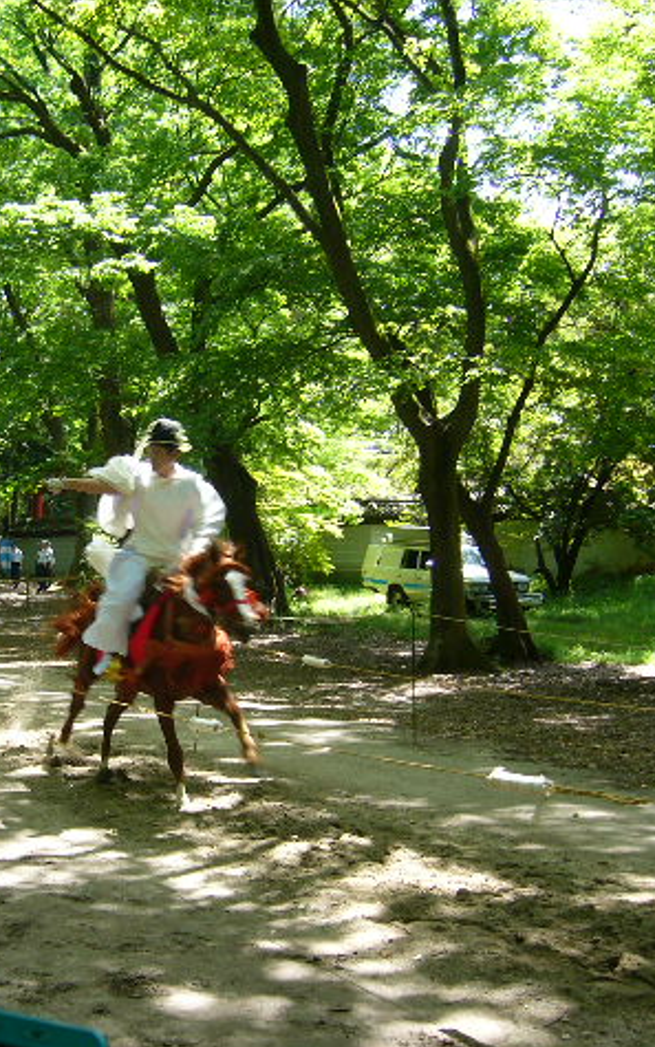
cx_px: 110
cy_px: 527
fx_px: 1428
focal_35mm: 50
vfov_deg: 40.3
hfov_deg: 25.3
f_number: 2.8
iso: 80
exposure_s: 1/80
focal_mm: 5.8
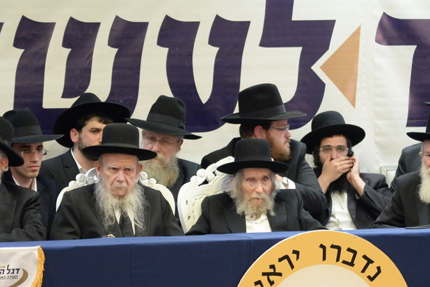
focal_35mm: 249
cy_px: 198
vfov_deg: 5.5
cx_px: 282
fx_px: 2974
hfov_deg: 8.3
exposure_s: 1/60
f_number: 4
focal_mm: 110
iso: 2500
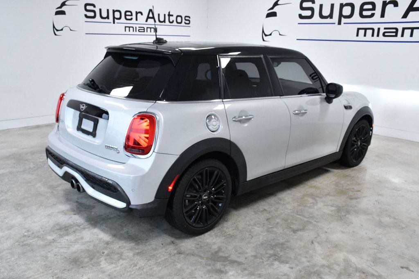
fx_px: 384
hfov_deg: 57.2
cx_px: 210
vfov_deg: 39.9
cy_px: 140
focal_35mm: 33
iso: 2500
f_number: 8
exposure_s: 1/250
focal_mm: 22
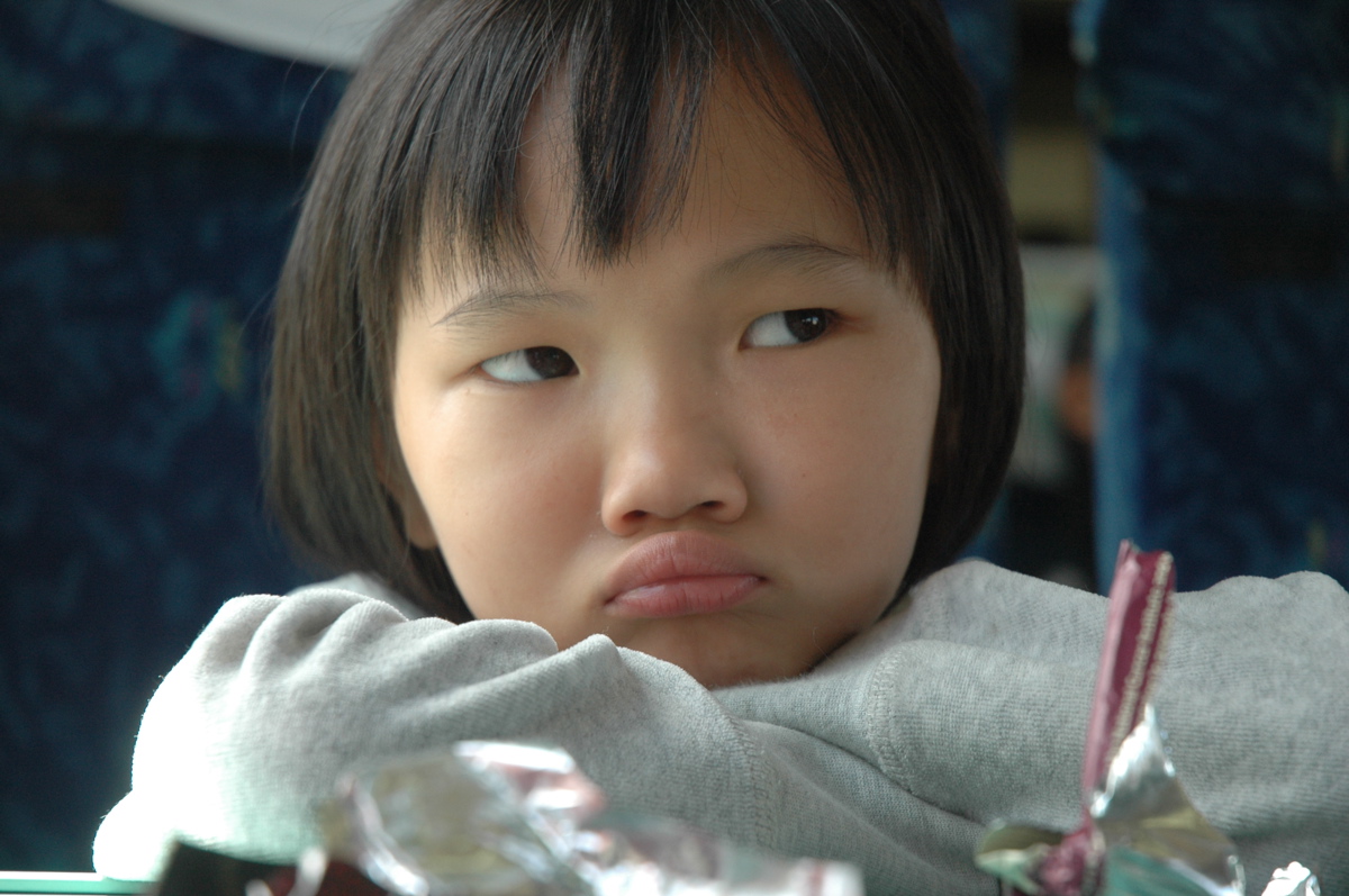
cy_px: 448
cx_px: 674
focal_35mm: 105
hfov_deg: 19.5
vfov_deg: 13.0
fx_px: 3930
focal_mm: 70
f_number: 4.5
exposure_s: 1/160
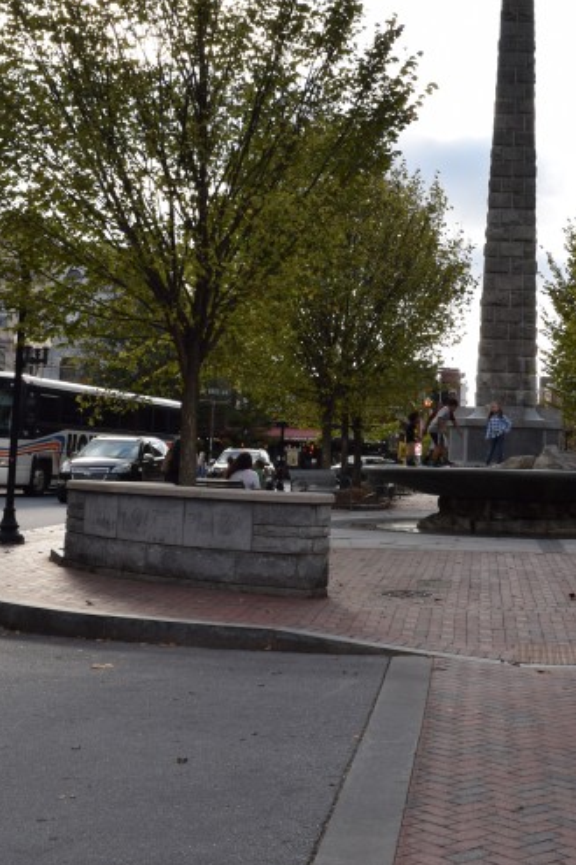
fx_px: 1345
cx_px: 557
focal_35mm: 56
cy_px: 243
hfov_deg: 23.3
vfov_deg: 35.1
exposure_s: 1/160
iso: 100
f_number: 8
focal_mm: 18
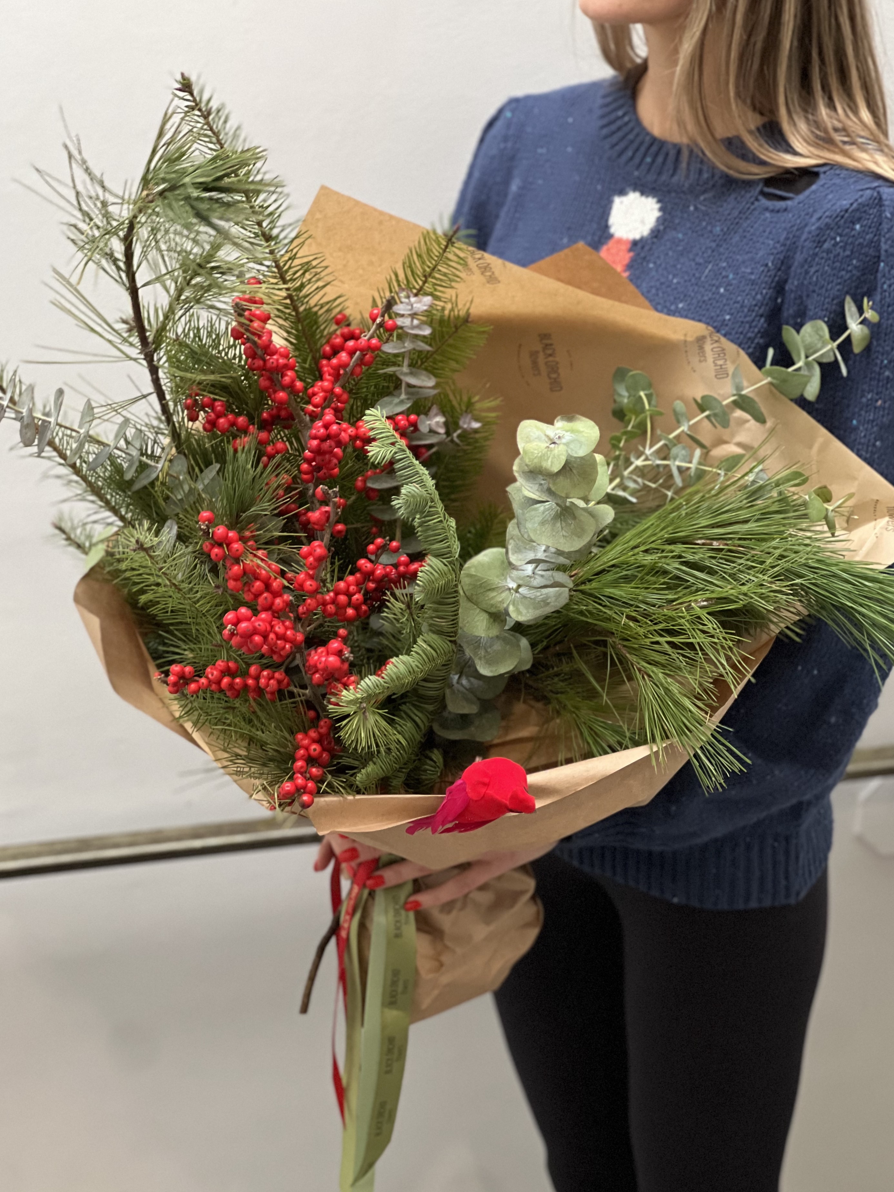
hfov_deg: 17.6
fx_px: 2893
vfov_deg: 23.3
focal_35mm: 84
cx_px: 426
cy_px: 646
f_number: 2.8
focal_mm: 9
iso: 320
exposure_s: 1/30
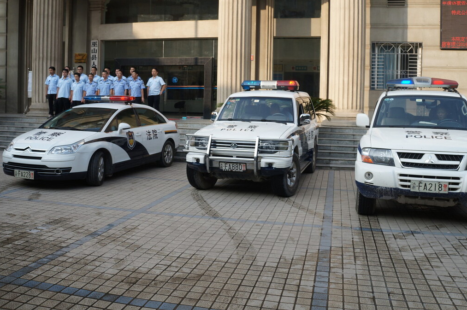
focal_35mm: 32
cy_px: 130
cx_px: 226
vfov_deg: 40.9
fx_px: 415
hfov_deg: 58.8
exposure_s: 1/200
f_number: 8
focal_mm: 18
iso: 200
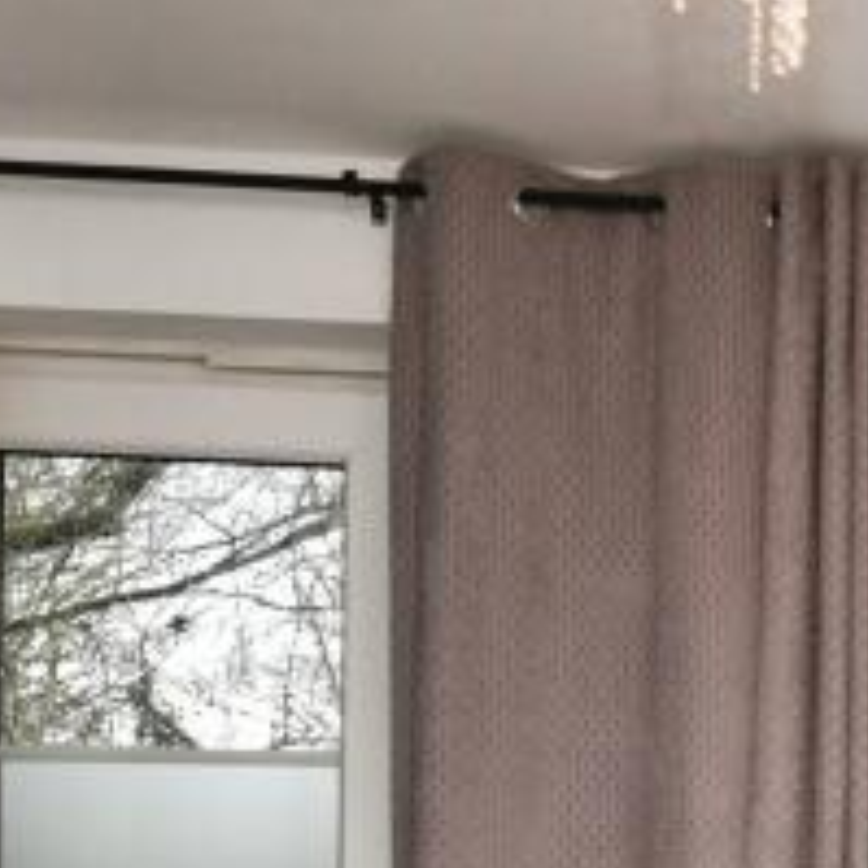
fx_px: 1986
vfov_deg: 22.6
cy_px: 1053
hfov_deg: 18.4
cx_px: 1631
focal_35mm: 70
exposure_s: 1/60
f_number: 9
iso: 800
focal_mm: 16
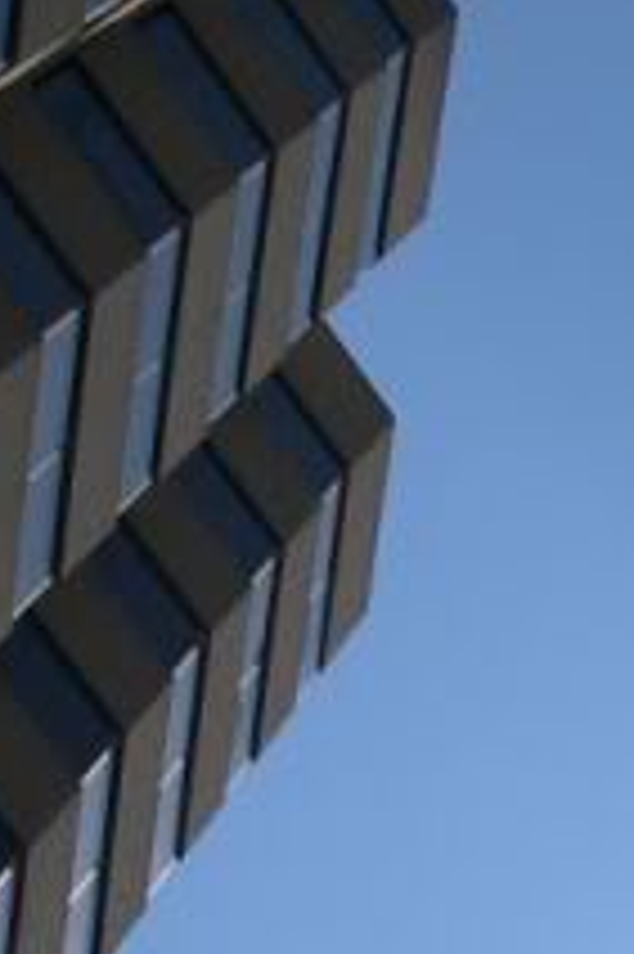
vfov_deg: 13.6
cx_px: 1165
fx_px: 3942
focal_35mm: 149
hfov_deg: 8.8
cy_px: 936
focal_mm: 8
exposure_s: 1/452
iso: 100
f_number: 7.6
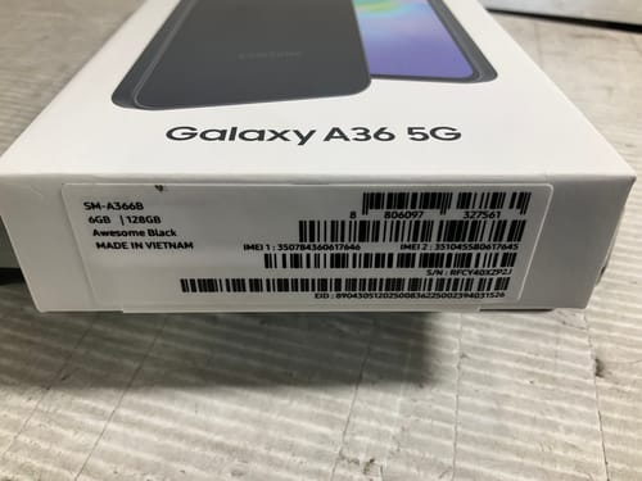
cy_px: 240
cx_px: 321
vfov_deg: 48.2
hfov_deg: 61.7
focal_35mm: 29
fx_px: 538
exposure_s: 1/50
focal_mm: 3
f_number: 1.8
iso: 50
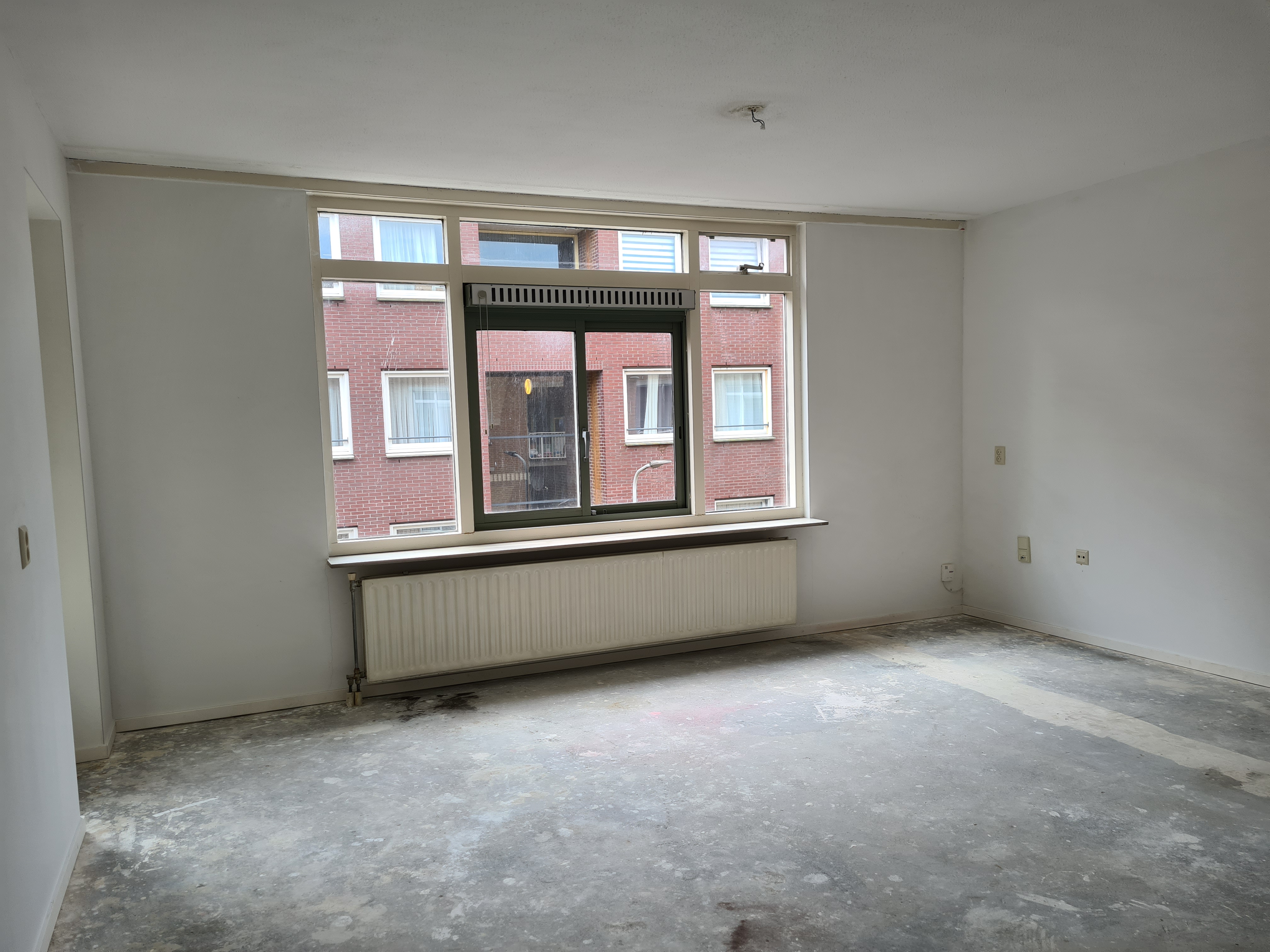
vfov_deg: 53.1
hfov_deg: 67.3
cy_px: 476
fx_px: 954
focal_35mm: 26
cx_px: 635
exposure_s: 1/243
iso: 50
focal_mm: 5.4
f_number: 1.8
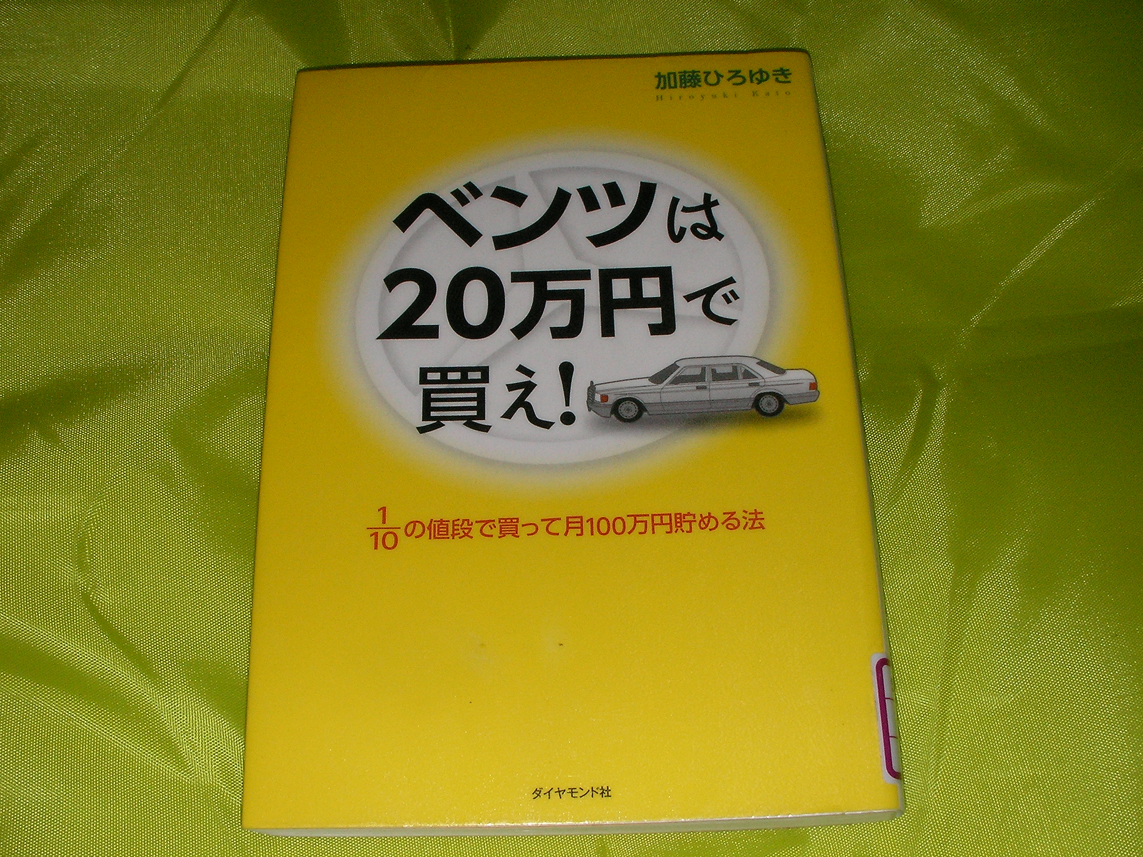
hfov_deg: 47.9
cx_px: 562
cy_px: 418
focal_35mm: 39
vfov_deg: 36.8
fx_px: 1288
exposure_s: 1/40
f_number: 5.6
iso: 100
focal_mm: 6.3
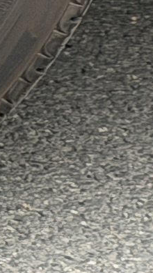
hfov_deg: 2.2
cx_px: -204
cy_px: -676
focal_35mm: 538
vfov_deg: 3.8
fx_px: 3887
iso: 64
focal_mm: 6.76
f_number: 1.78
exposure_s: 1/223
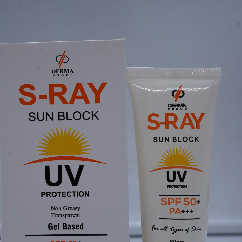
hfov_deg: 32.7
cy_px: 133
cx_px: 104
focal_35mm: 52
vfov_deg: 32.8
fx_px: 411
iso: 250
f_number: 8
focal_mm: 35
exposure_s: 1/100
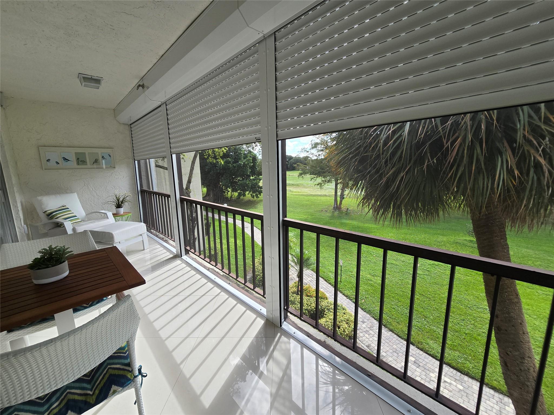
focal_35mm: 13
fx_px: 208
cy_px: 208
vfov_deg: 89.9
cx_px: 277
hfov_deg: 106.2
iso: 50
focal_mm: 2.2
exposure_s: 1/349
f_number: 2.2
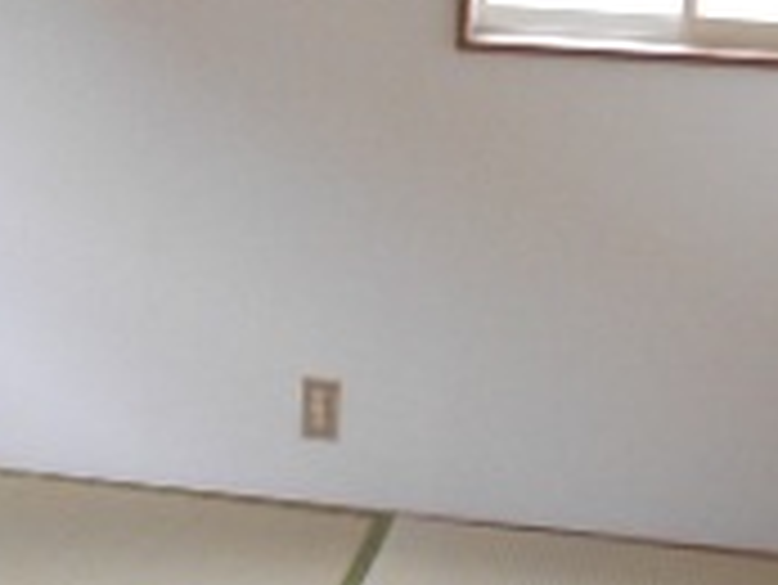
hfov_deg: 20.2
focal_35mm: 96
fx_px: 2159
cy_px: 112
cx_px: 130
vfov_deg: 15.3
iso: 110
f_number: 3.2
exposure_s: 1/30
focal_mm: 4.6
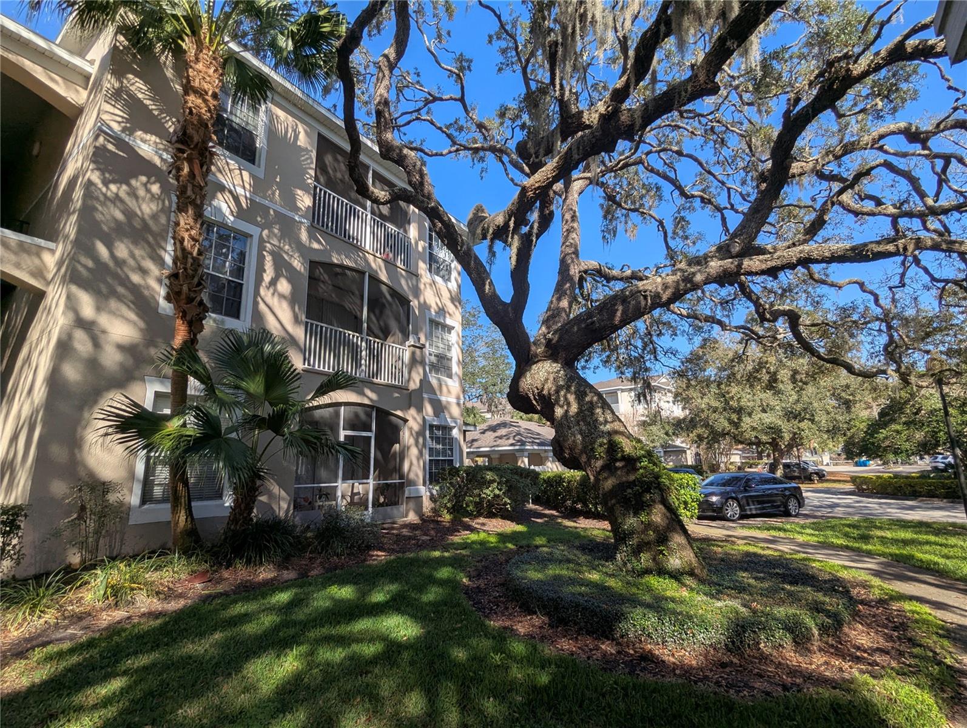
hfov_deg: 94.4
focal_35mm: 16
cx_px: 484
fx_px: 448
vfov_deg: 78.2
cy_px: 364
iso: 46
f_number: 2.2
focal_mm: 2.35
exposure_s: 1/949
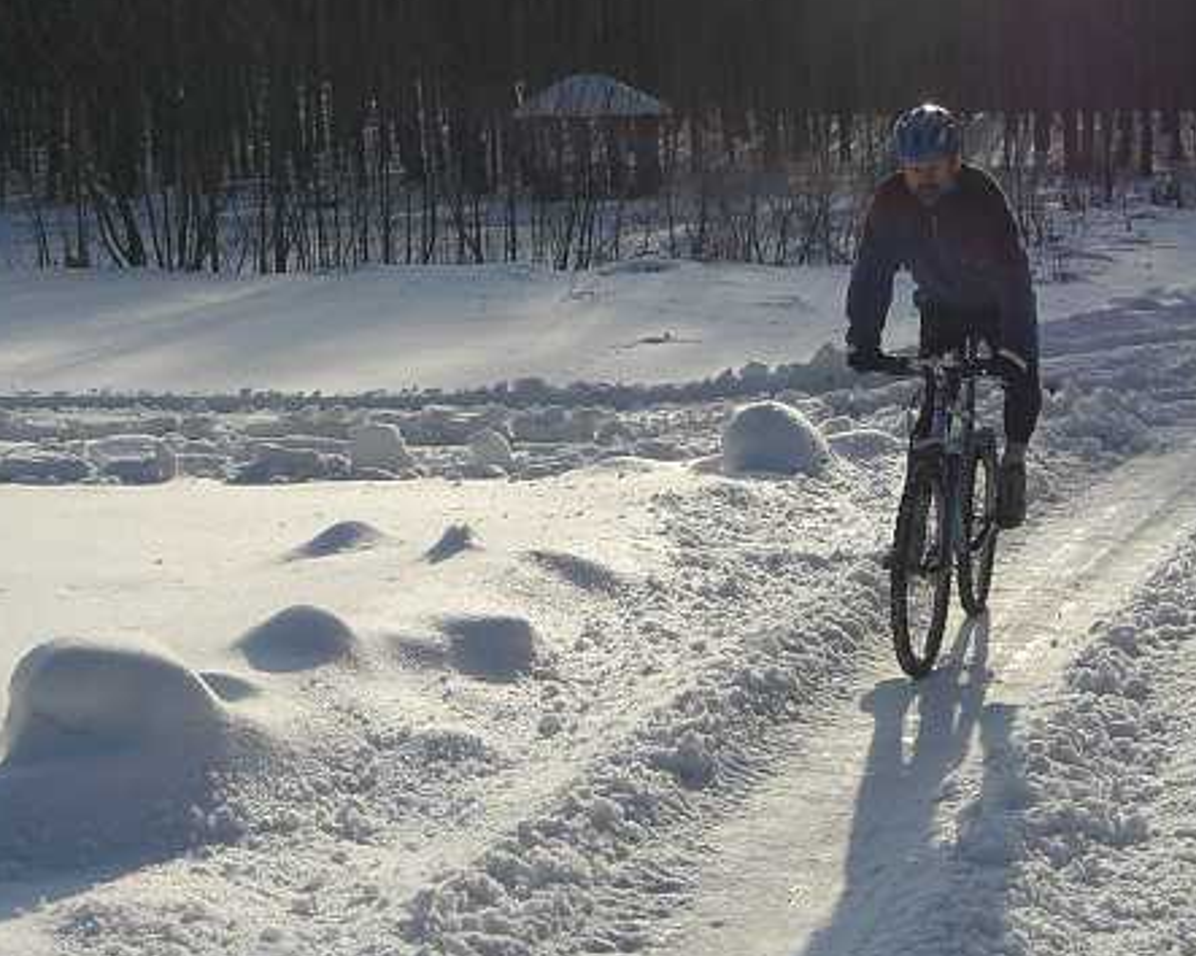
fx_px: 2371
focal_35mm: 67
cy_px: 356
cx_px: 745
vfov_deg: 22.7
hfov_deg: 28.2
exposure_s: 1/1000
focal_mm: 6.3
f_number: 4.4
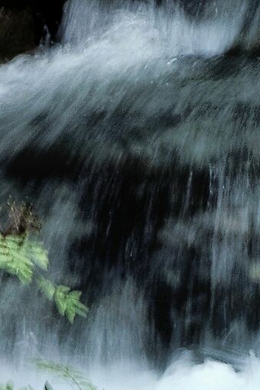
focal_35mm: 535
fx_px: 5799
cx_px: 506
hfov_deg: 2.6
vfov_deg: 3.8
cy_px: 854
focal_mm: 75
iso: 100
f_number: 25
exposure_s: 1/8
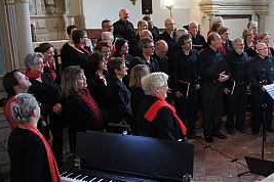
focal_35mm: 43
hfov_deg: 43.6
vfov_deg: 31.2
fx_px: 327
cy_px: 93
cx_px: 214
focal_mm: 18
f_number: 3.5
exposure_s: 1/30
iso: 1000
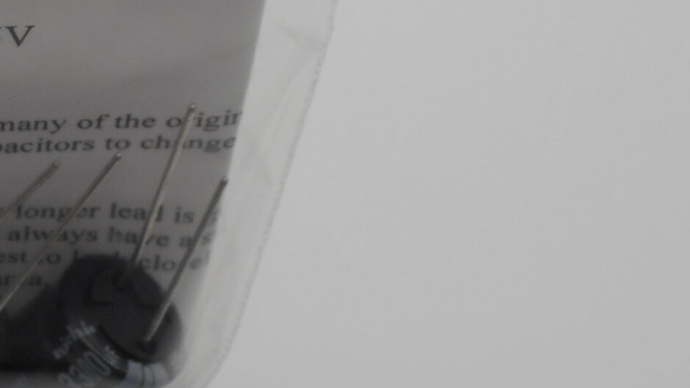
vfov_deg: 7.9
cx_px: -231
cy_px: -101
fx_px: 2780
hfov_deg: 13.6
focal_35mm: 152
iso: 80
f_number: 4.9
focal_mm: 9.1
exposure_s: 1/125
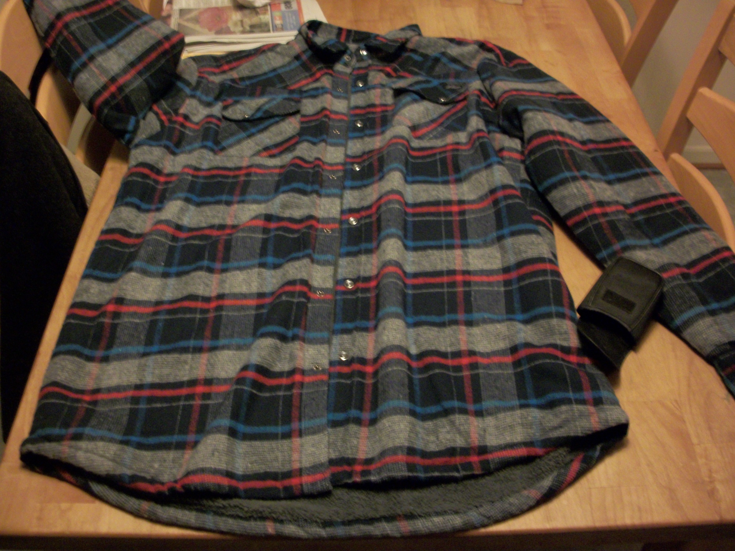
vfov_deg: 40.7
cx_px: 368
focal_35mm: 35
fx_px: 743
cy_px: 276
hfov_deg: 52.6
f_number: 3.1
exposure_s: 1/8
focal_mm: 6.3
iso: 250
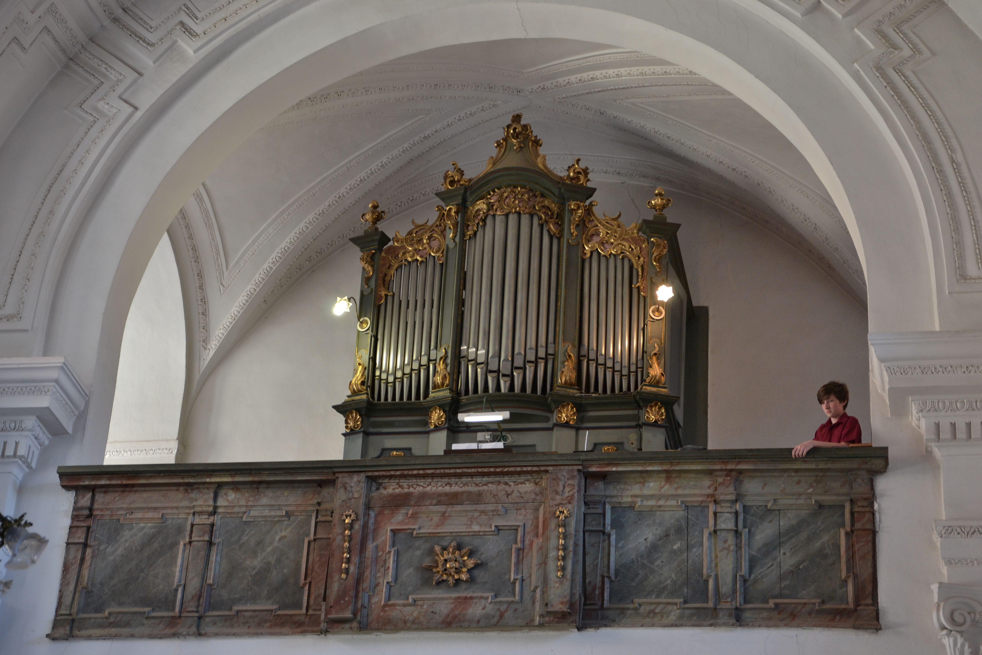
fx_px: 2128
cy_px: 328
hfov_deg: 26.0
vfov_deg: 17.5
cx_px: 491
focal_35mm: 78
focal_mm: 52
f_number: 5
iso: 400
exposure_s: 1/40
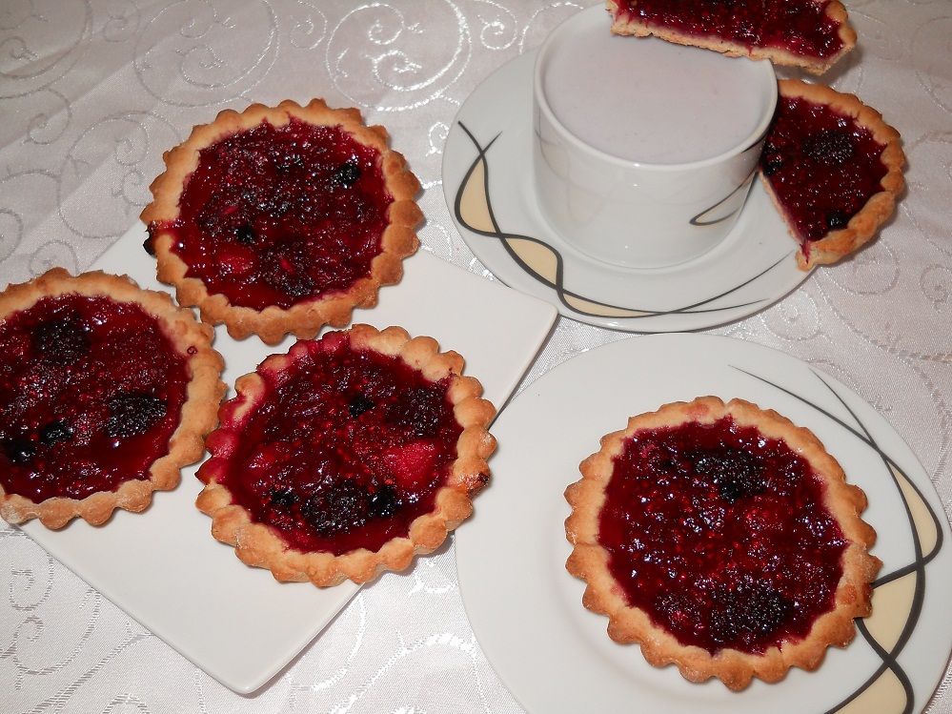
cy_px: 357
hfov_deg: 45.8
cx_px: 476
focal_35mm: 41
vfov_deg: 35.1
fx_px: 1127
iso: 80
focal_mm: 6.72
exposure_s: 1/30
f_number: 3.1
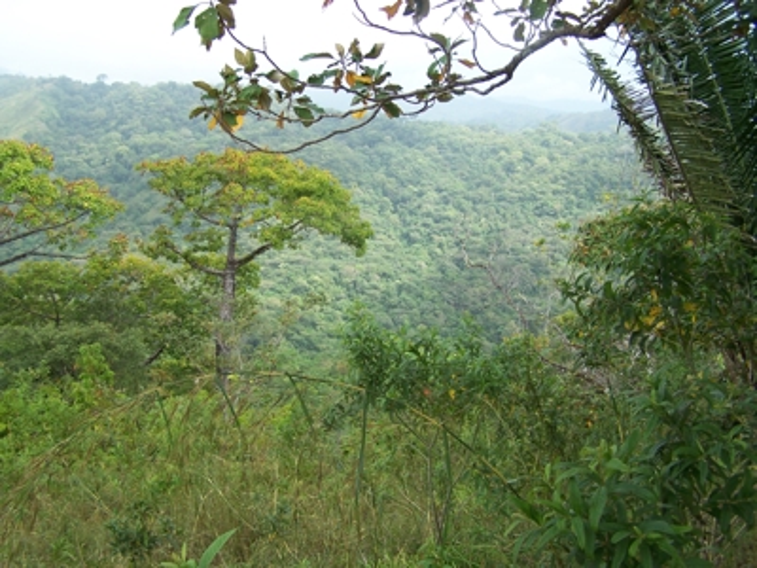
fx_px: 831
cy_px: 284
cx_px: 378
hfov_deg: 49.0
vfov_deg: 37.7
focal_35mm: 38
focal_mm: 6.3
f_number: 2.8
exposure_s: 1/750
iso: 80
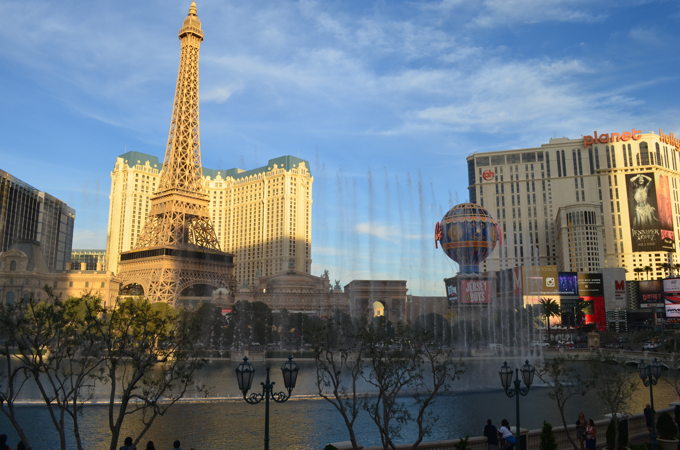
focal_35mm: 27
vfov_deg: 47.7
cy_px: 225
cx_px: 340
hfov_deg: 67.5
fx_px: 509
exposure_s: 1/100
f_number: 11
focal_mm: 18
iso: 200
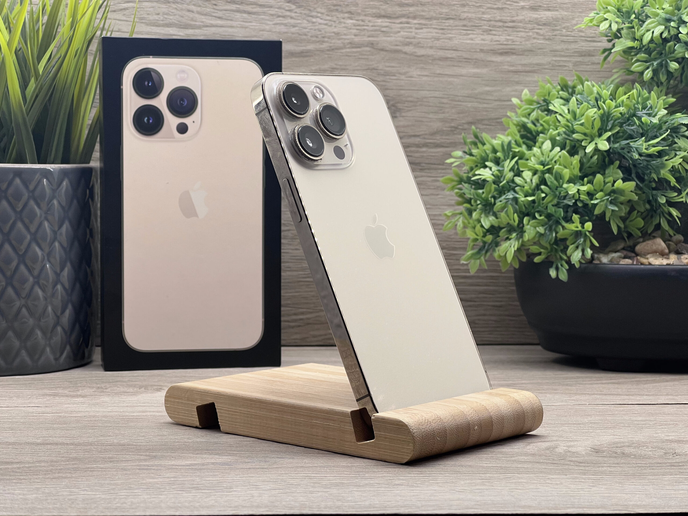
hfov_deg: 25.3
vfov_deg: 19.1
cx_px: 344
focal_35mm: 77
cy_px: 258
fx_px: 1530
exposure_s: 1/100
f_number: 2.8
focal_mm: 9
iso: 64
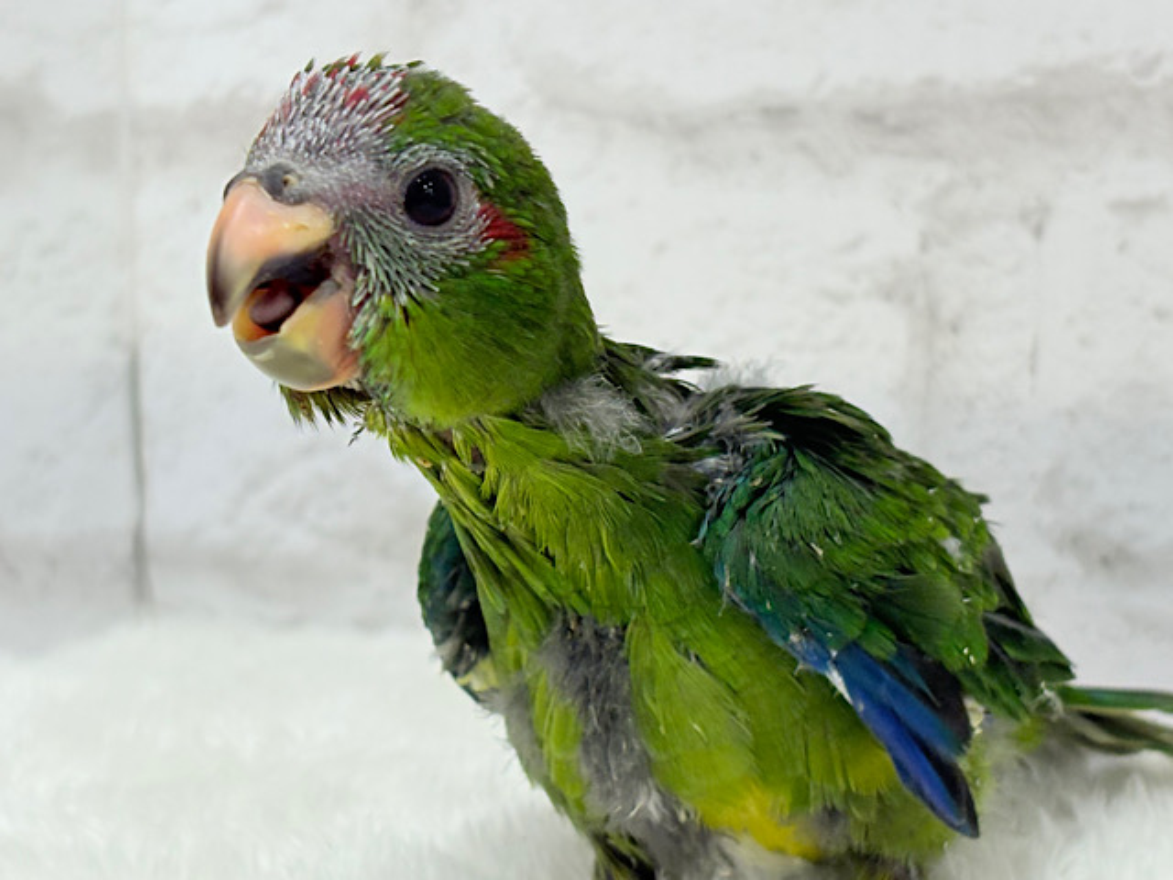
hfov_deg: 36.8
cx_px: 586
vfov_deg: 28.0
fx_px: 1762
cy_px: 440
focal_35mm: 52
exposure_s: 1/100
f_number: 1.6
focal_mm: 5.96
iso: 80
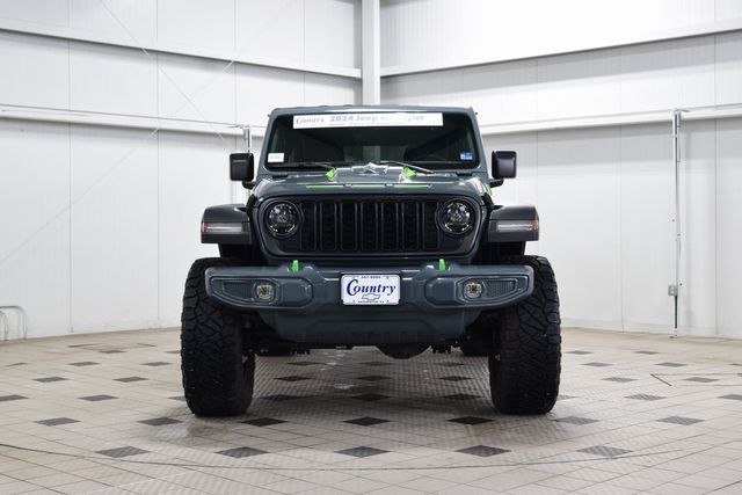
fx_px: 1113
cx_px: 371
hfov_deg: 36.9
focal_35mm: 54
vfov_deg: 25.1
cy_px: 248
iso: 500
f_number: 6.3
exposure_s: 1/15
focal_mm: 36
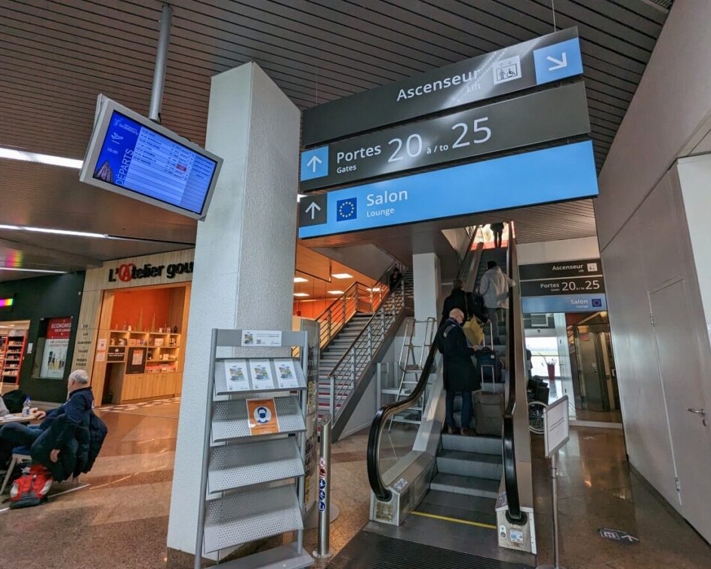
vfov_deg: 77.0
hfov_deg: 89.6
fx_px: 358
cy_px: 280
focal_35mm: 17
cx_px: 360
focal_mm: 2.4
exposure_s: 1/88
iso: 208
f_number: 2.2
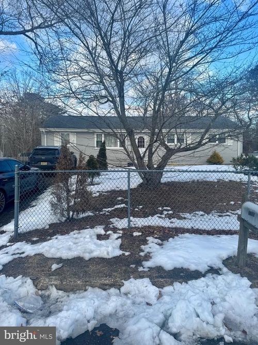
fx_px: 239
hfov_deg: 56.8
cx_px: 129
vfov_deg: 71.6
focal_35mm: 24
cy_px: 172
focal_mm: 6.76
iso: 80
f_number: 1.78
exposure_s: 1/1456
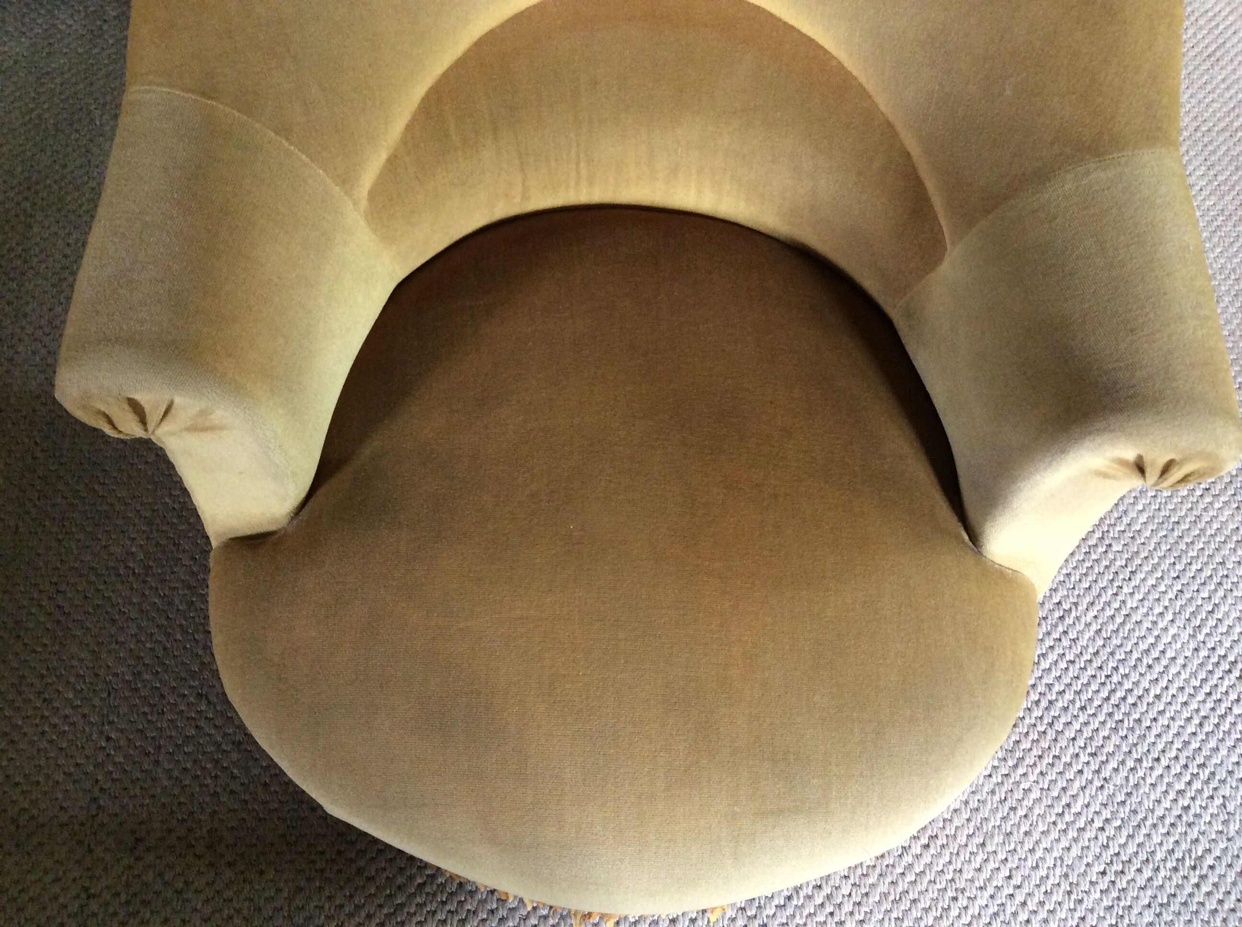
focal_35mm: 32
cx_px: 621
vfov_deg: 44.1
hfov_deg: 56.9
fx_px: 1146
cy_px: 464
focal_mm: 3.3
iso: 160
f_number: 2.4
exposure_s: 1/25
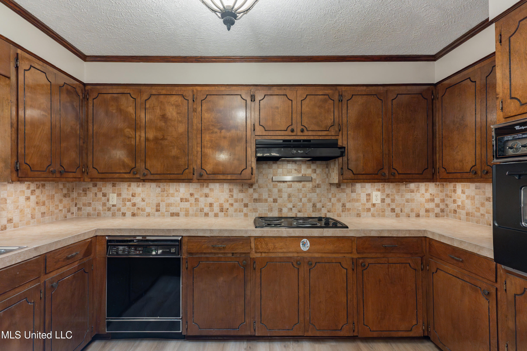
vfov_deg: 70.4
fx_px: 249
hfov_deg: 93.3
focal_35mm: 17
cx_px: 264
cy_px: 176
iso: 1250
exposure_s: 1/25
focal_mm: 17
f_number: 5.6
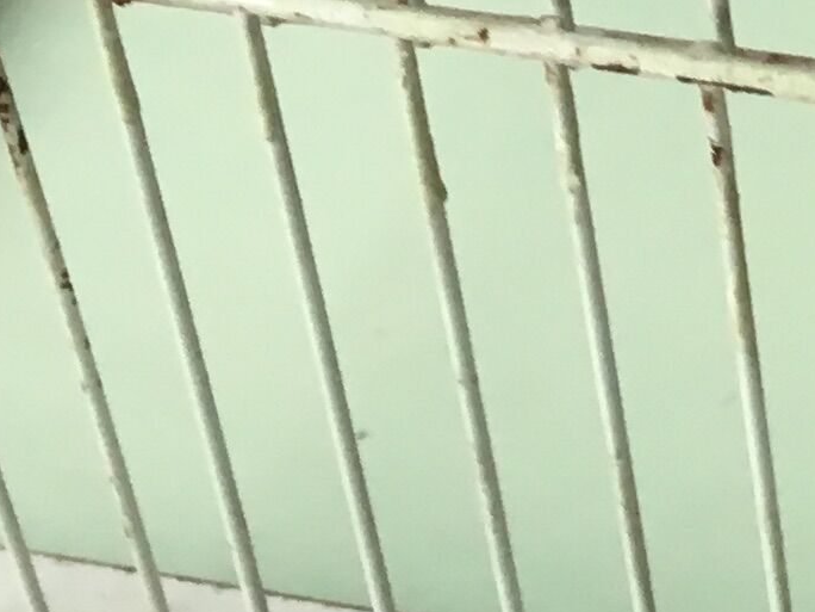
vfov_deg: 8.0
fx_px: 4026
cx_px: 1304
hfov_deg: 11.0
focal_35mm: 171
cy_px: -832
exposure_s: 1/33
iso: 80
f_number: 2.2
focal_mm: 4.15
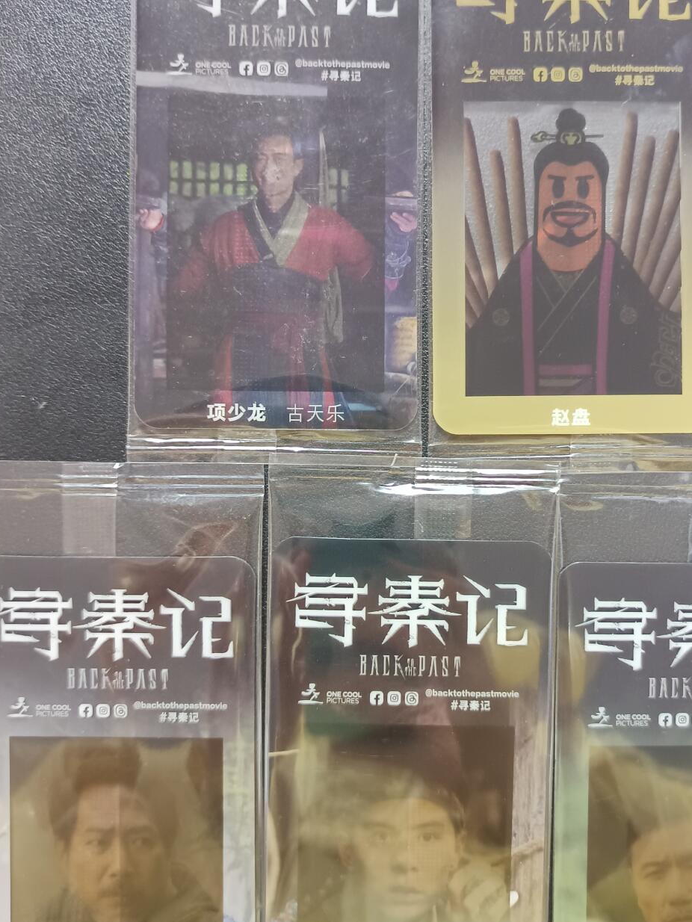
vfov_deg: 52.6
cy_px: 457
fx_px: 933
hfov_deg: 40.5
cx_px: 414
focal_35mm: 35
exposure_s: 1/25
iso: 1479
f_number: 1.7
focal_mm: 5.31
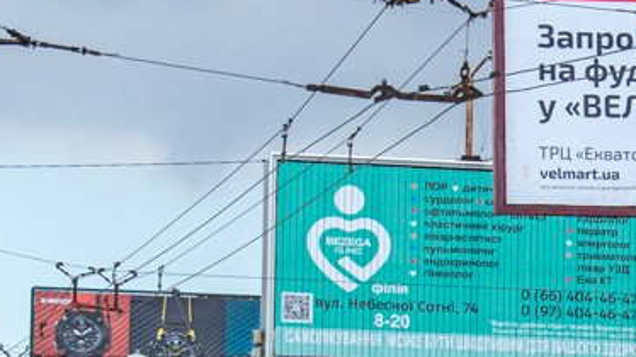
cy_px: 354
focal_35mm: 273
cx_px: 767
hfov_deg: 7.8
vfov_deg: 4.4
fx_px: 4602
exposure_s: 1/640
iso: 400
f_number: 9
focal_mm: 52
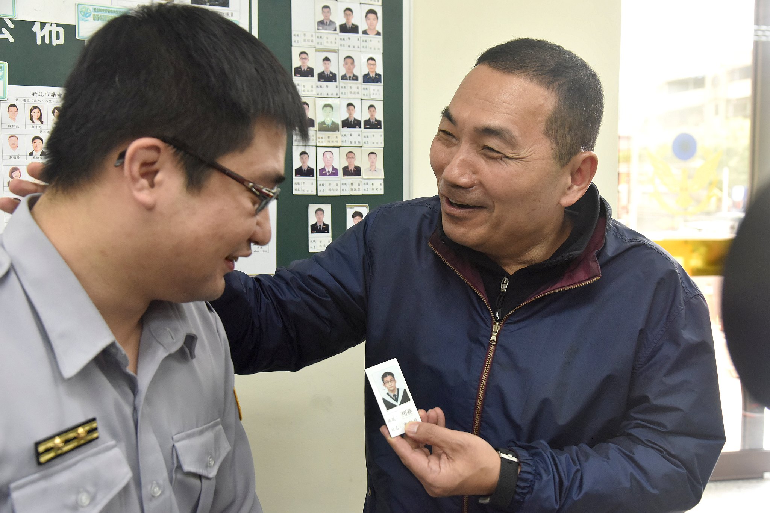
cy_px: 256
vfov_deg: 35.0
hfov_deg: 50.7
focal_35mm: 38
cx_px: 385
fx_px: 813
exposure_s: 1/200
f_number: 5.6
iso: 2200
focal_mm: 38
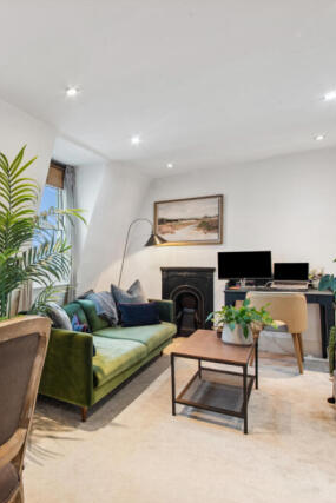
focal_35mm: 23
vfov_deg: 76.1
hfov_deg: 48.6
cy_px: 256
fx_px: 322
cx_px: 27
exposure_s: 1/2.5
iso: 400
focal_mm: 15
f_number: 11
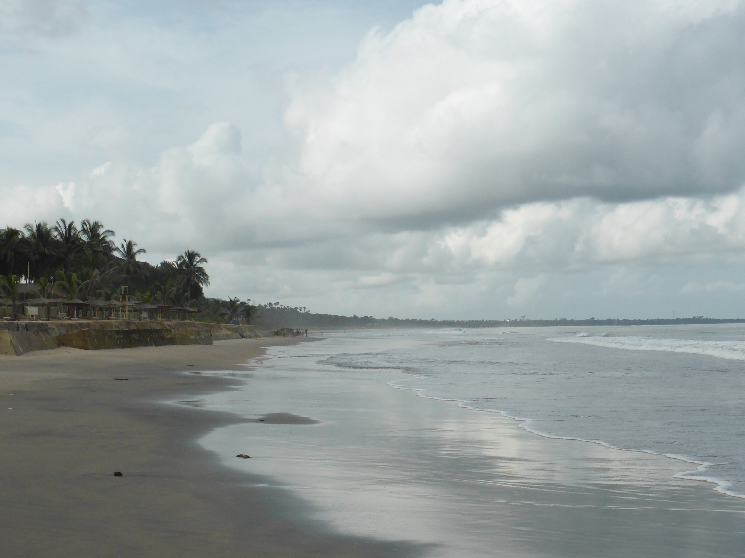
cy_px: 352
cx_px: 434
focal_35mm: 68
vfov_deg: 21.6
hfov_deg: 28.5
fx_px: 1463
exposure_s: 1/1300
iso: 100
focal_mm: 8.5
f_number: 4.2
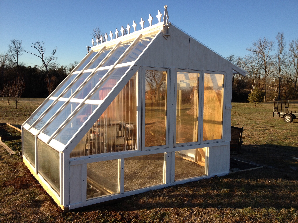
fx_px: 301
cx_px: 149
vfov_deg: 40.7
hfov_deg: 52.6
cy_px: 112
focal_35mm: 35
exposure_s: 1/800
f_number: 2.4
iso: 50
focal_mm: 4.28
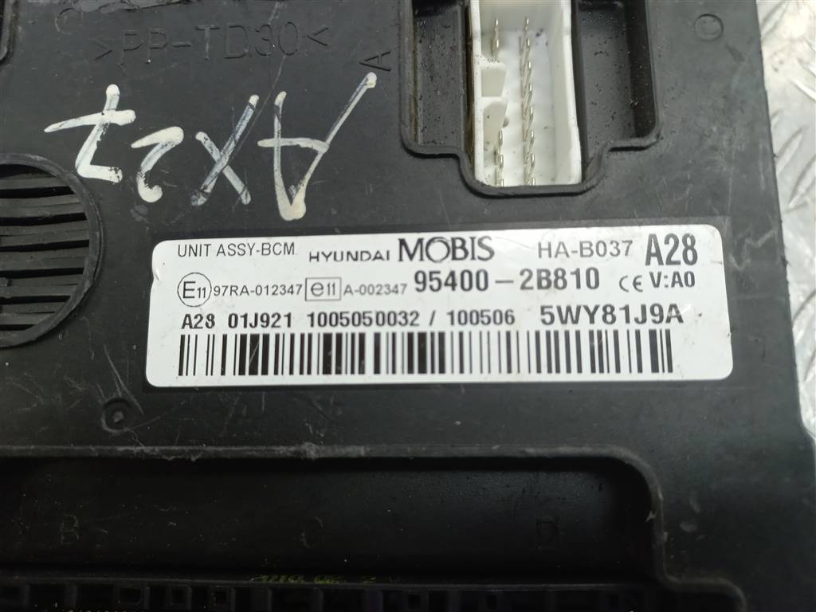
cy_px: 306
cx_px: 408
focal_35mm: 25
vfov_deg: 54.9
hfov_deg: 69.4
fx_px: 589
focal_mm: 4.6
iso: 100
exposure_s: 1/50
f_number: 1.8
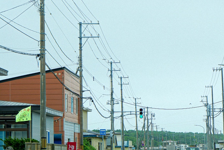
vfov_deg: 7.6
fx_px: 1133
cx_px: 165
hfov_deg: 11.3
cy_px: 96
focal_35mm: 182
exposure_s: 1/320
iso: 100
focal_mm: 70
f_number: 5
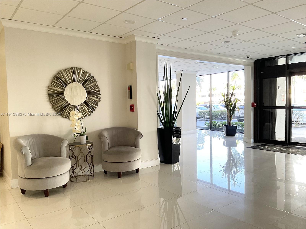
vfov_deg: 48.2
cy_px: 114
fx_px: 256
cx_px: 153
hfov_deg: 61.7
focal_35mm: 29
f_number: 1.8
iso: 50
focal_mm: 3
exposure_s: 1/60
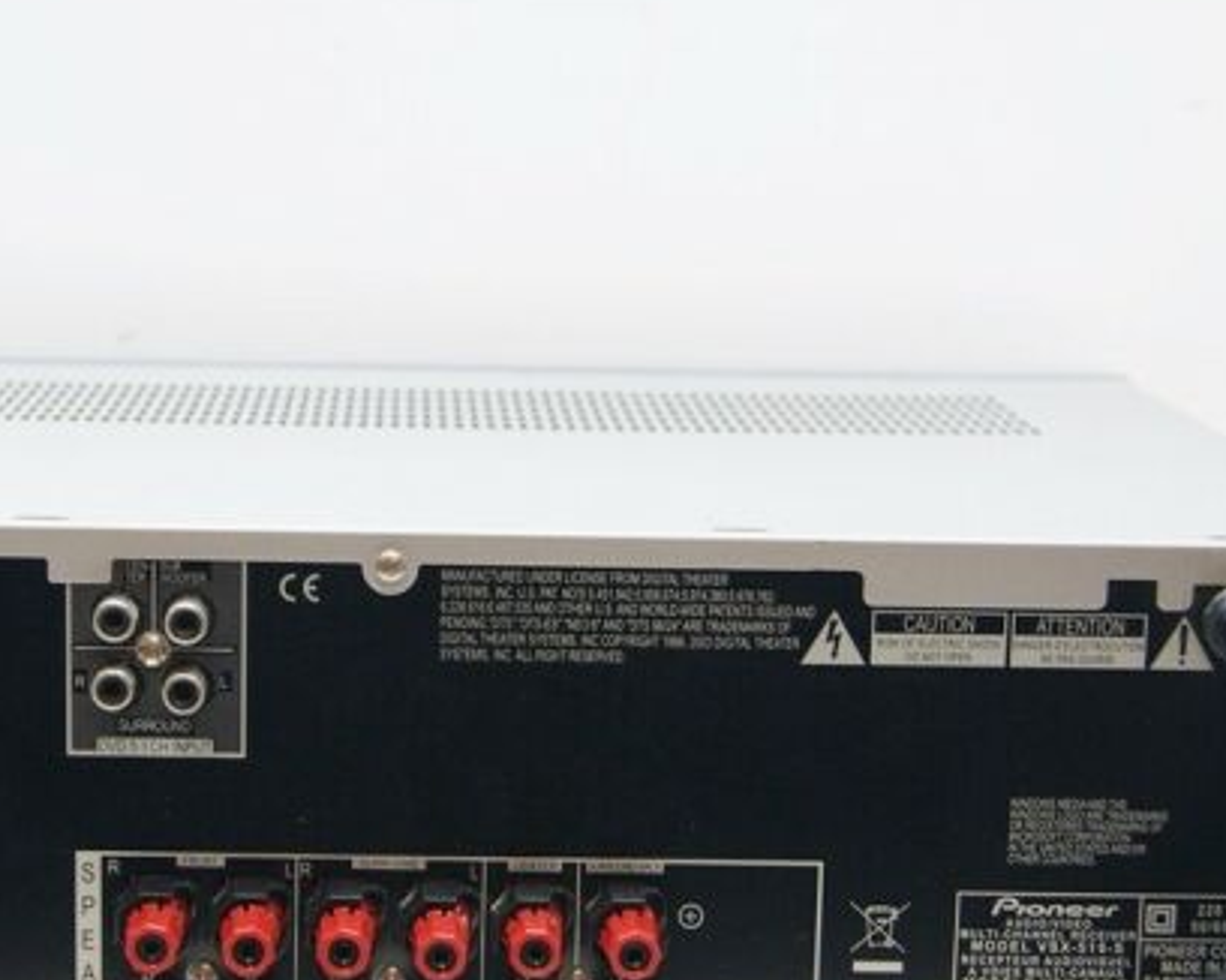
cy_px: 585
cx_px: 430
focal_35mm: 93
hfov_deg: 20.6
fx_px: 3369
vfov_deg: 16.5
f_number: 4.5
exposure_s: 1/60
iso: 250
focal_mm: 35
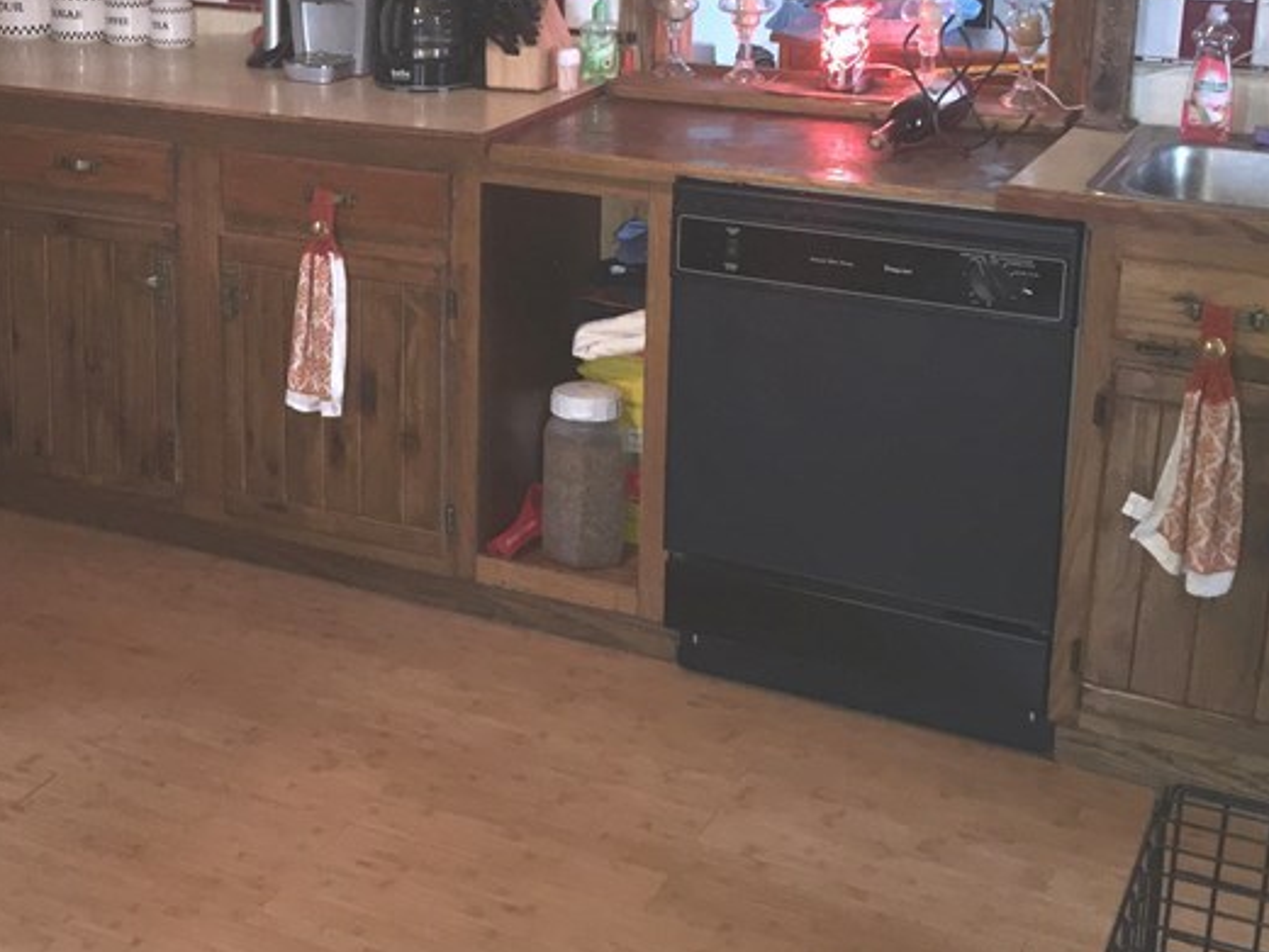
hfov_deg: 32.7
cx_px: 219
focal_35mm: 57
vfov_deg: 25.2
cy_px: 163
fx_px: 2090
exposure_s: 1/16
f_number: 2.2
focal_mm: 4.15
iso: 100
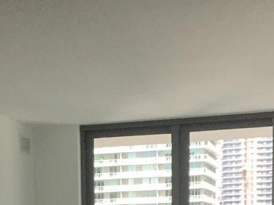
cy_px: 357
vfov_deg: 12.6
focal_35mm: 108
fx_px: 854
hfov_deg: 18.1
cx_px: 61
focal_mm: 4.15
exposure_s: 1/1130
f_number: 2.2
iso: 125
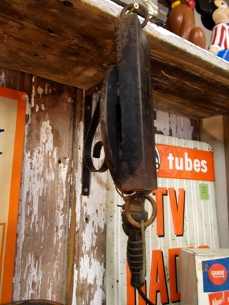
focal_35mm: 30
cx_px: 114
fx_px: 265
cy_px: 152
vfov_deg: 60.0
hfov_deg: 46.8
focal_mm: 5.3
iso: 200
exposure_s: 1/15
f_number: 3.4
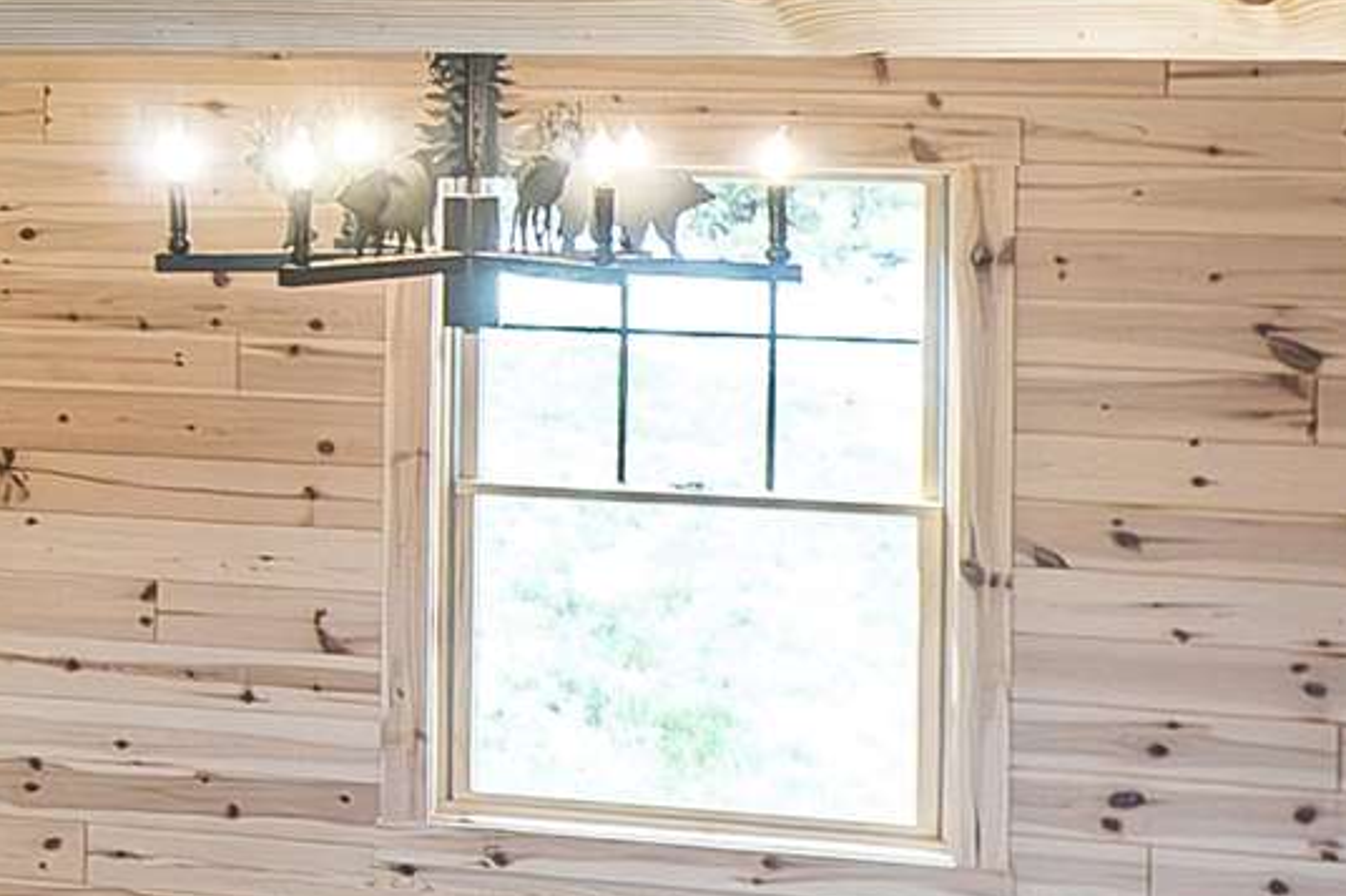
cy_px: -38
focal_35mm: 126
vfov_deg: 10.8
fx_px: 4709
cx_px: -1916
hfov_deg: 12.6
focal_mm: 8.38
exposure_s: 1/13
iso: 390
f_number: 2.8
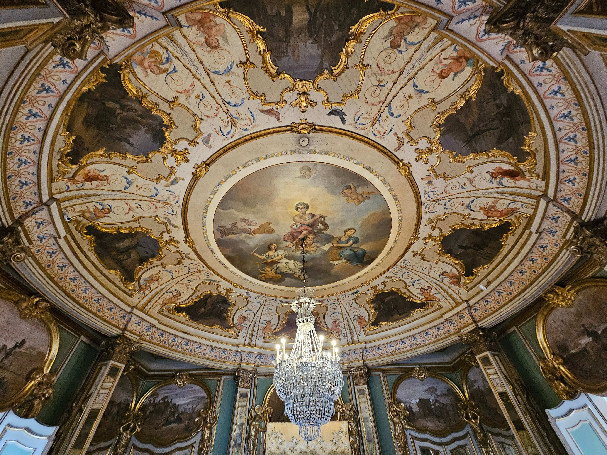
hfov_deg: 106.2
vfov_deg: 89.9
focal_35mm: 13
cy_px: 228
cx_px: 304
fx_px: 228
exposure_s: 1/25
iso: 640
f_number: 2.2
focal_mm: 2.2
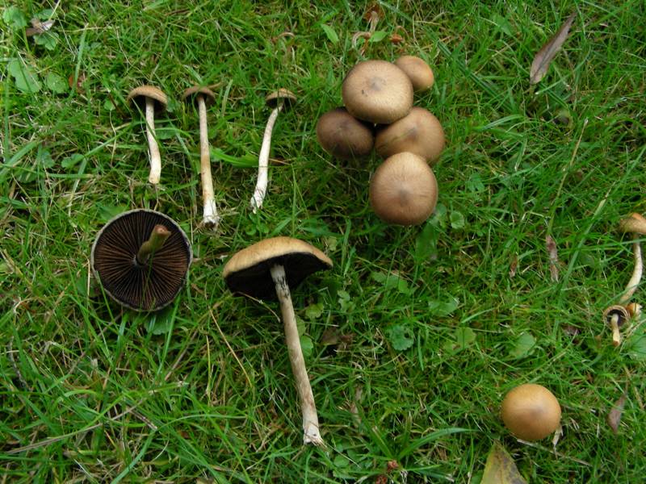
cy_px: 242
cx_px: 323
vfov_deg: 37.7
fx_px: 709
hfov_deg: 49.0
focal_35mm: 38
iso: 108
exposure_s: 1/29.8
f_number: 3.5
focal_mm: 6.3
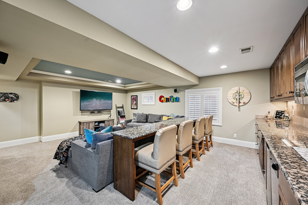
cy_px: 102
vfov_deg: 81.2
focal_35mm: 14
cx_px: 154
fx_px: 120
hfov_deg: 104.3
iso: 400
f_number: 8
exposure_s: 1/2.5
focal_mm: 14
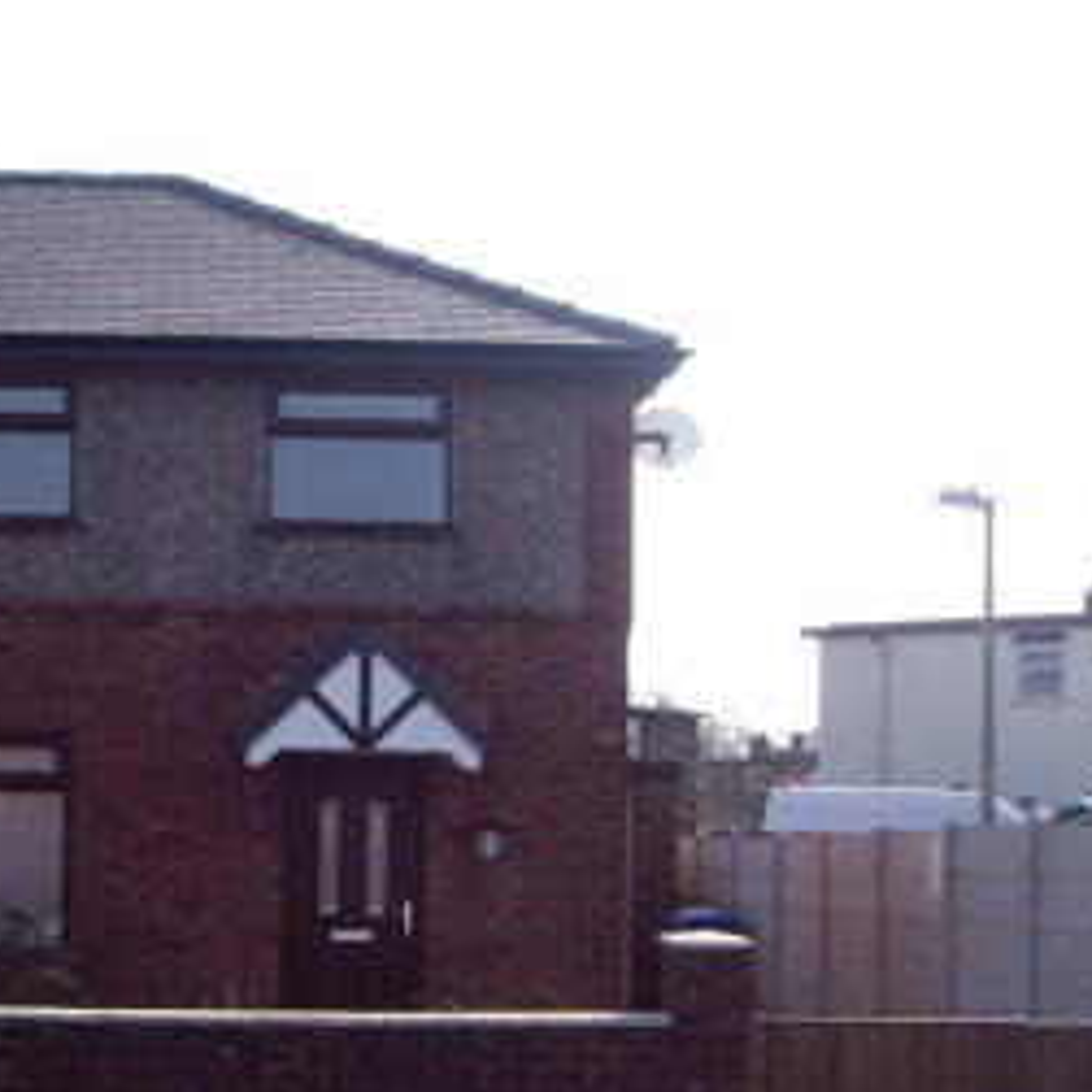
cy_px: 633
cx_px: 294
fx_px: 2784
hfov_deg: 22.0
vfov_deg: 22.2
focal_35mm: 78
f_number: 4.3
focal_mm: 6.2
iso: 100
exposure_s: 1/500
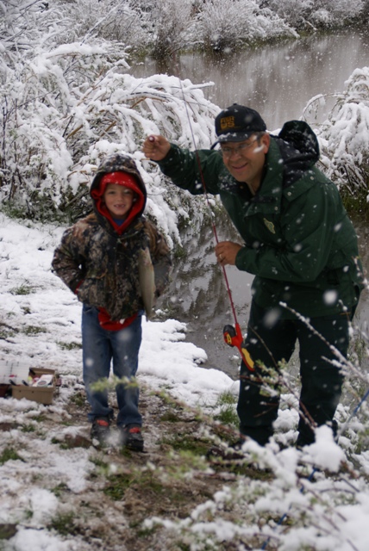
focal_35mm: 75
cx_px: 184
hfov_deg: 18.2
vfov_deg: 27.0
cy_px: 276
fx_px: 1151
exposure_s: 1/160
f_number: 5
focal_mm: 50
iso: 100
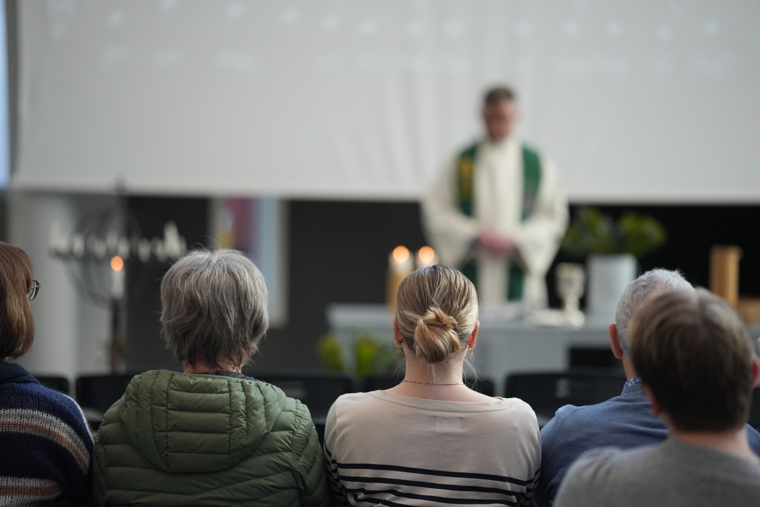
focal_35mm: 85
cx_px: 380
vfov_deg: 16.1
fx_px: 1794
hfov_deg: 23.9
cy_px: 254
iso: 2500
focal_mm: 85
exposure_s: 1/6400
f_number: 1.4
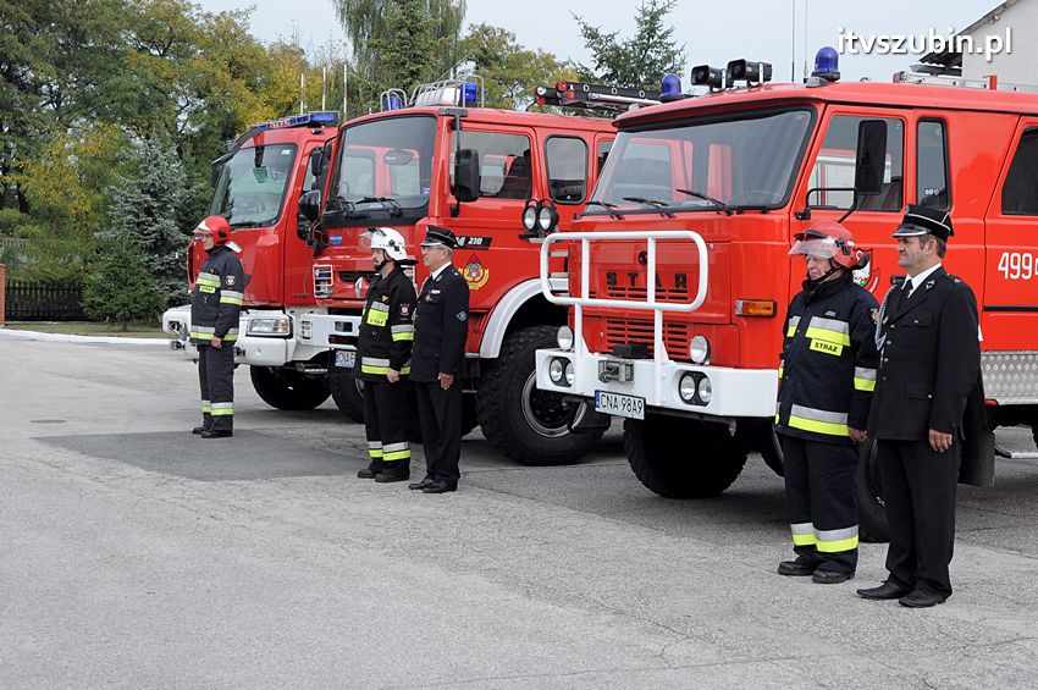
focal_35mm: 57
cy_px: 345
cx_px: 519
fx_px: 1642
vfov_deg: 23.7
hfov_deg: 35.1
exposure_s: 1/400
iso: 500
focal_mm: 38
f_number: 10
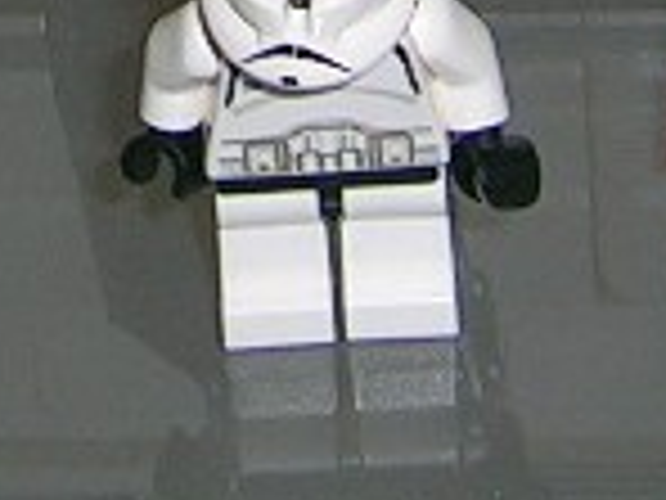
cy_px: -482
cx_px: -72
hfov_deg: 8.1
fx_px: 4656
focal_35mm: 242
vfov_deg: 6.0
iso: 50
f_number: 2.8
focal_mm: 5.4
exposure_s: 1/60.1
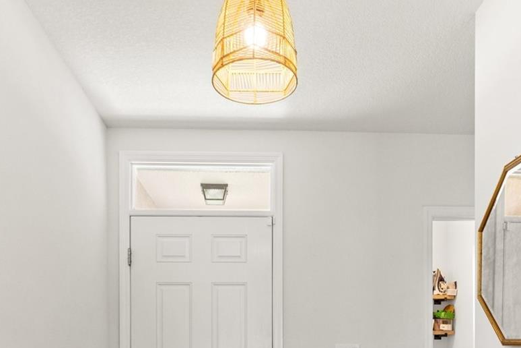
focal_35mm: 33
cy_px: 349
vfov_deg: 36.4
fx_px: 471
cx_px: 265
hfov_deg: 57.9
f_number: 7.1
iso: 400
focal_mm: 10.5
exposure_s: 1/6
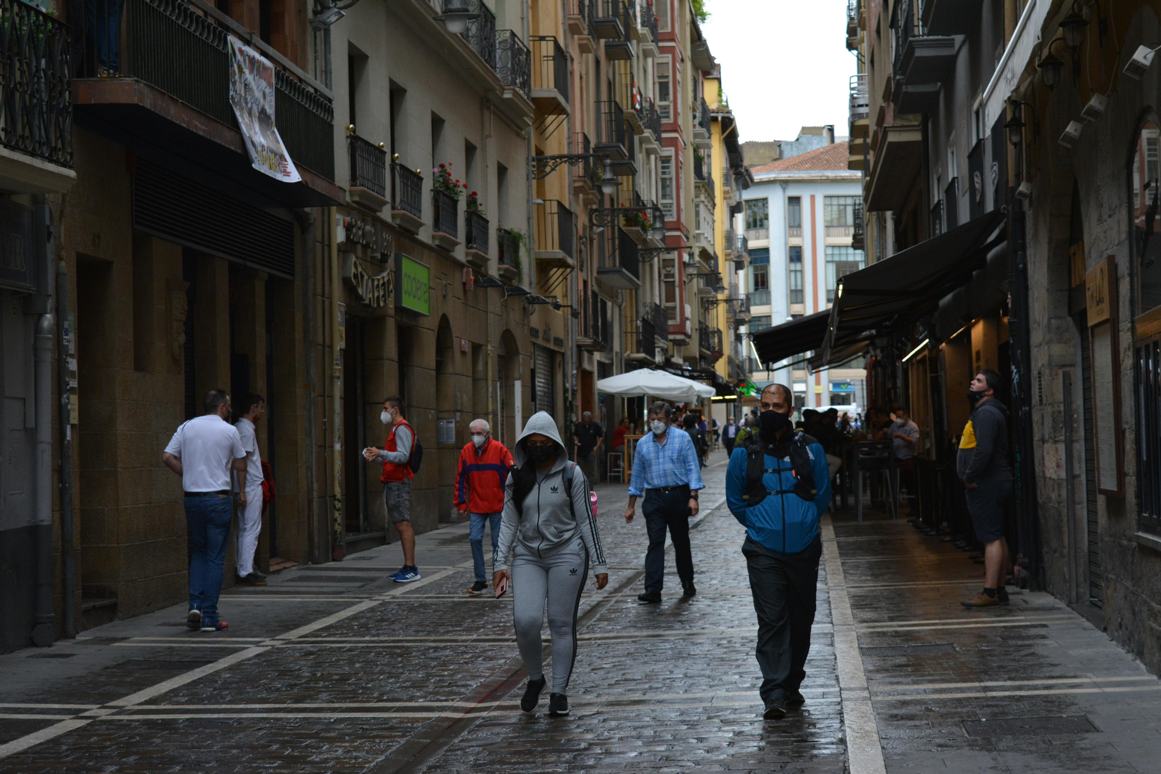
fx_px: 2322
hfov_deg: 28.1
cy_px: 387
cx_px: 580
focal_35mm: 72
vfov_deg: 18.9
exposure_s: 1/500
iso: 800
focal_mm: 48
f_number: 5.6
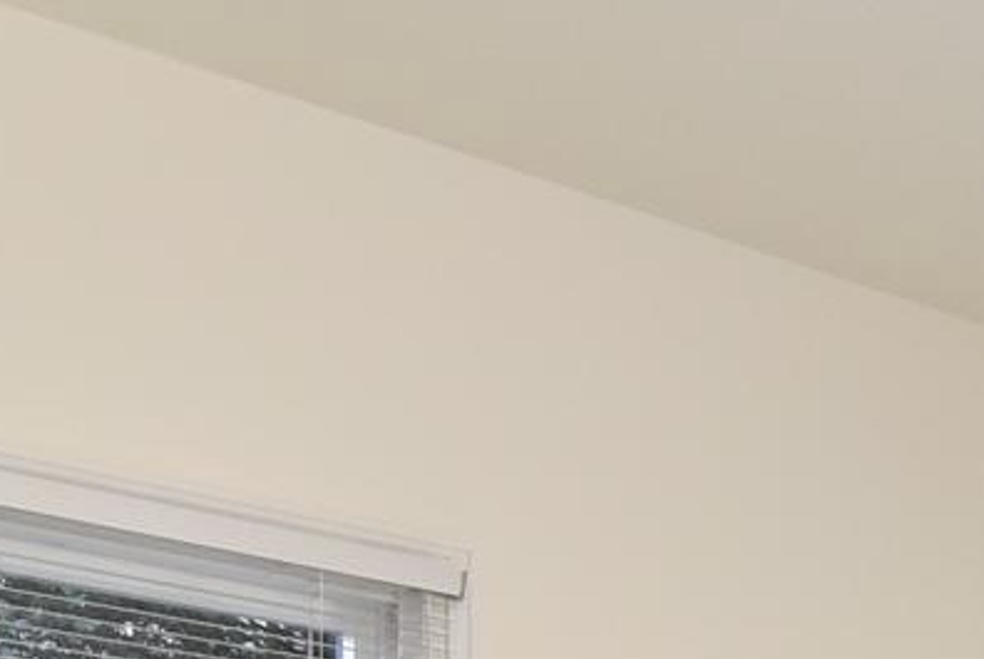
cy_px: 1283
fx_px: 2545
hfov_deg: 16.8
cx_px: 1932
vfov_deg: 13.0
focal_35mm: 93
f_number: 6.3
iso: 800
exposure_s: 1/80
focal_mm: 12
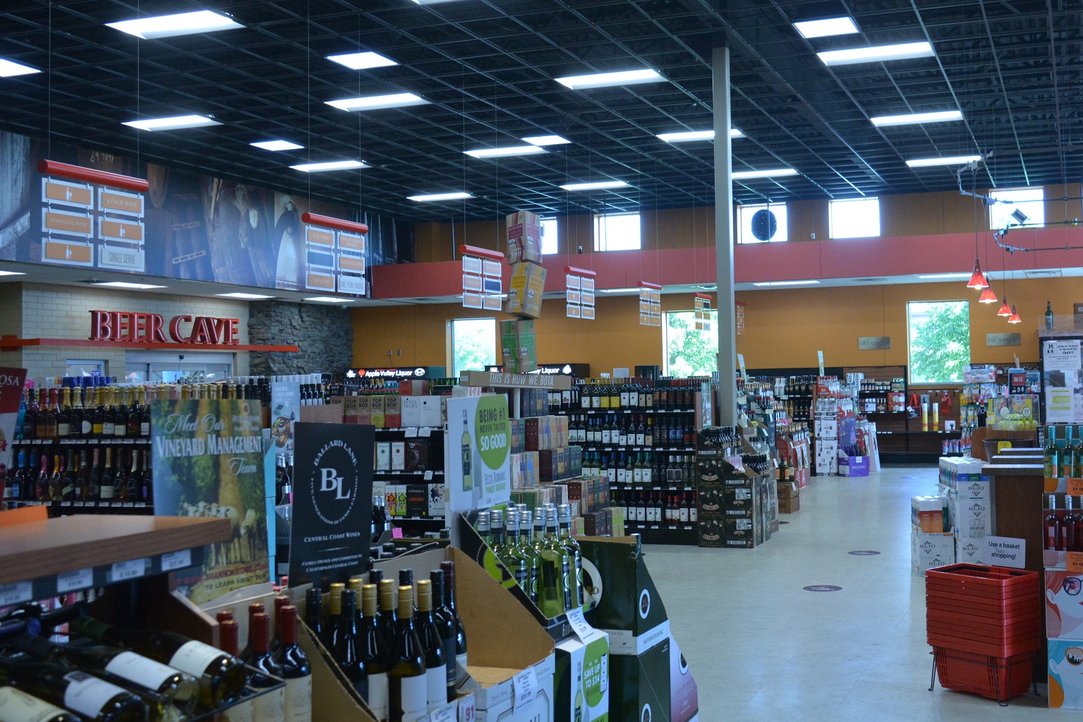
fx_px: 1293
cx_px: 676
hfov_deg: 45.1
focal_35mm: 43
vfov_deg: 31.2
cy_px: 334
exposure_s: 1/160
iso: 1600
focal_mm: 22
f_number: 5.6
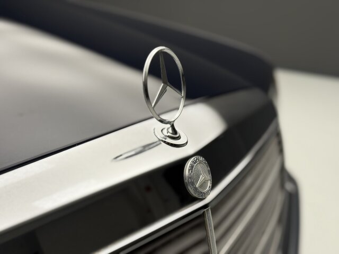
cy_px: 127
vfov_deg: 30.3
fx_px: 470
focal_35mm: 48
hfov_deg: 39.7
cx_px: 170
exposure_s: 1/99
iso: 80
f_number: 1.78
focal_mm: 6.76
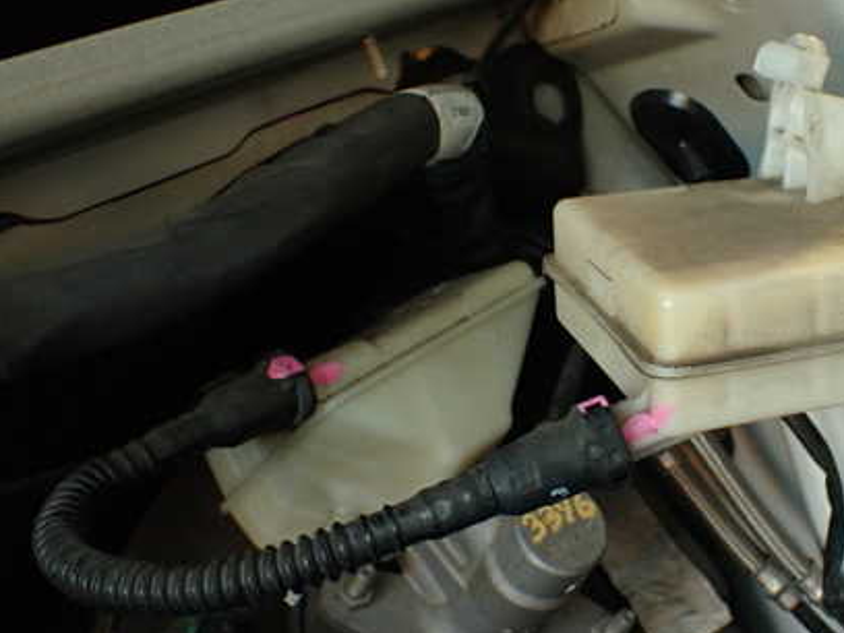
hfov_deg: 35.5
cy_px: 331
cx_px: 616
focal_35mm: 53
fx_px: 1292
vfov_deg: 27.5
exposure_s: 1/40
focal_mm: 6.37
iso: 250
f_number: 2.5
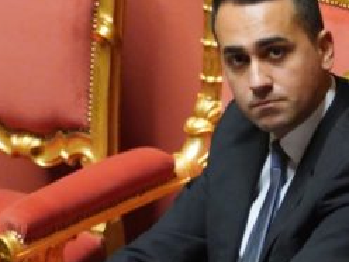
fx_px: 8600
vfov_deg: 1.7
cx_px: 152
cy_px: 122
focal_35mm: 853
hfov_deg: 2.3
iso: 10000
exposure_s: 1/125
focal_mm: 316
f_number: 5.6
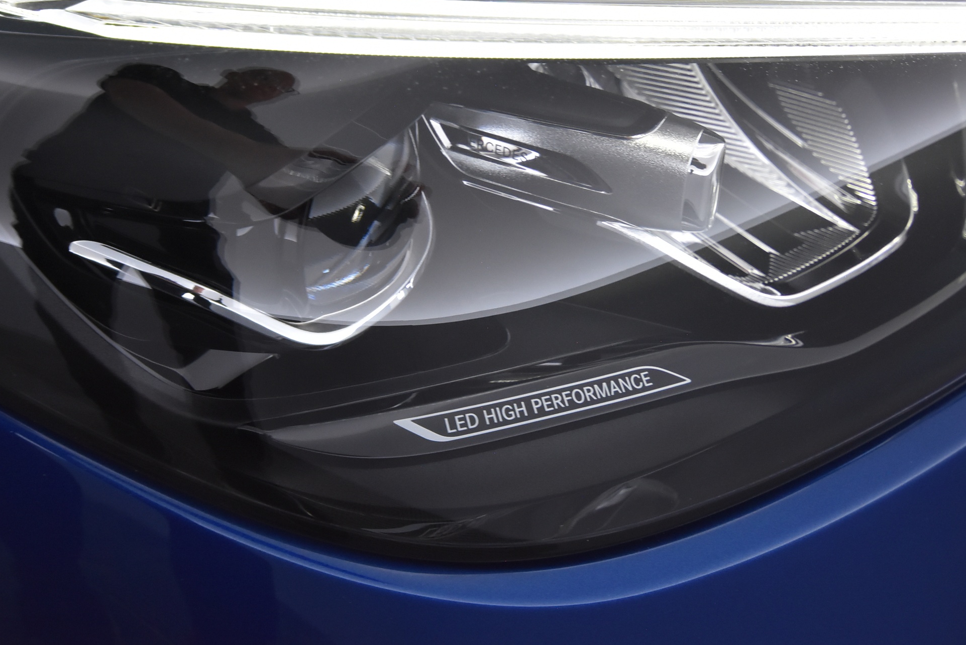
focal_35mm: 39
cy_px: 301
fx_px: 1047
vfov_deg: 34.2
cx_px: 548
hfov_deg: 49.4
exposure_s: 1/60
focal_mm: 20
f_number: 5.6
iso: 1400
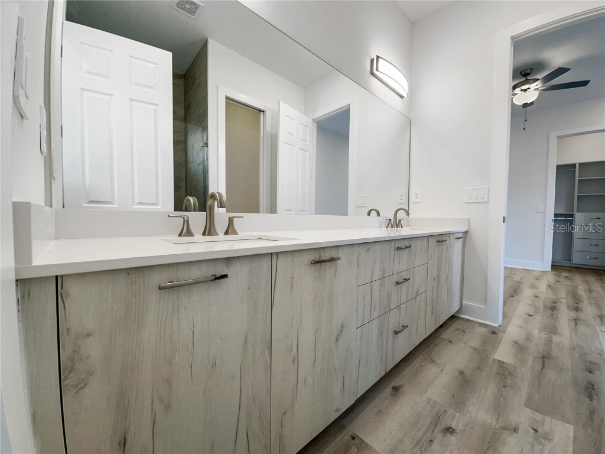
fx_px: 245
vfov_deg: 85.7
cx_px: 302
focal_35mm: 14
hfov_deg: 102.1
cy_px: 227
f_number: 2.2
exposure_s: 1/120
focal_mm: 2.22
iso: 64
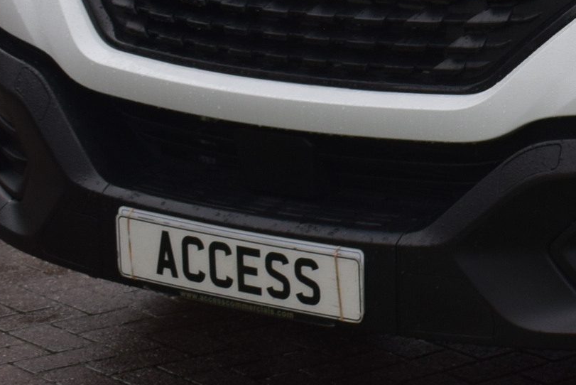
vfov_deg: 8.6
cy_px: -218
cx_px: 813
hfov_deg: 12.7
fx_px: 2482
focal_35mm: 155
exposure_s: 1/250
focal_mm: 28
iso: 400
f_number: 8
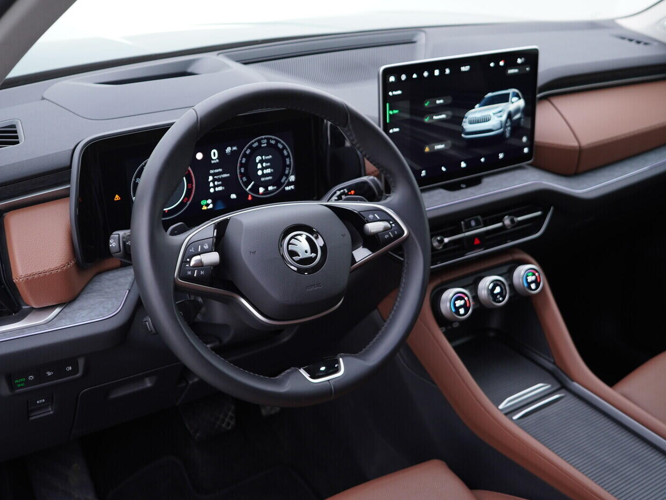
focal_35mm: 40
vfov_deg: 36.0
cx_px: 355
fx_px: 770
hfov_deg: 46.8
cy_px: 248
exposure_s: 1/40
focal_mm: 24
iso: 160
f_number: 2.8
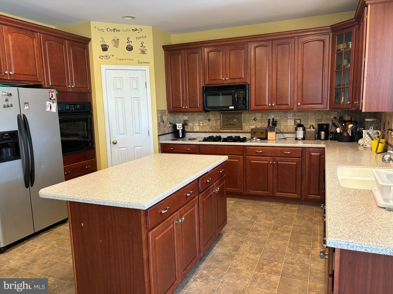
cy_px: 147
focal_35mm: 26
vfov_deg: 53.1
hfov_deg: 67.3
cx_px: 196
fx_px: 295
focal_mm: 5.96
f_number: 1.6
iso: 200
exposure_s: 1/60
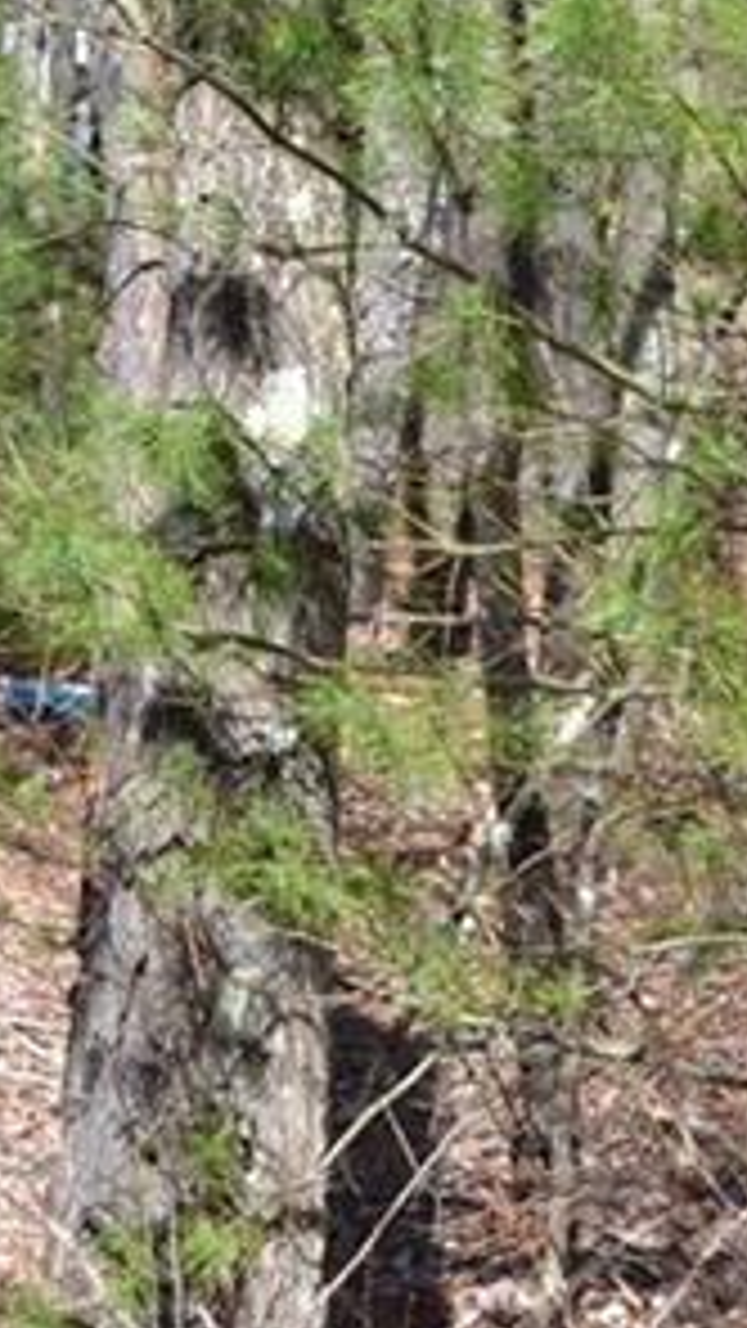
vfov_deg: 14.9
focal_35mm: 142
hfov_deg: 8.4
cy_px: 5
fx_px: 4999
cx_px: -382
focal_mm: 26
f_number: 6.3
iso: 100
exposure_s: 1/100
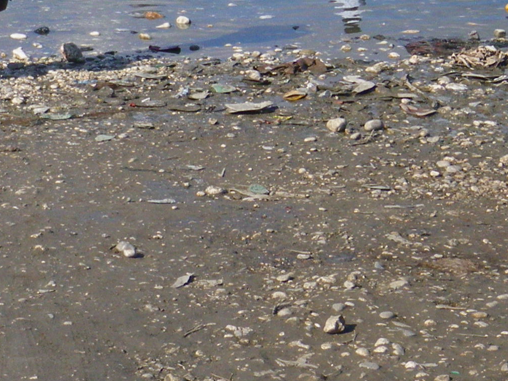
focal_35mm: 166
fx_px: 2436
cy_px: -303
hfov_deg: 11.6
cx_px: -175
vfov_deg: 8.6
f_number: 5
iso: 64
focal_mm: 7.5
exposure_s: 1/320
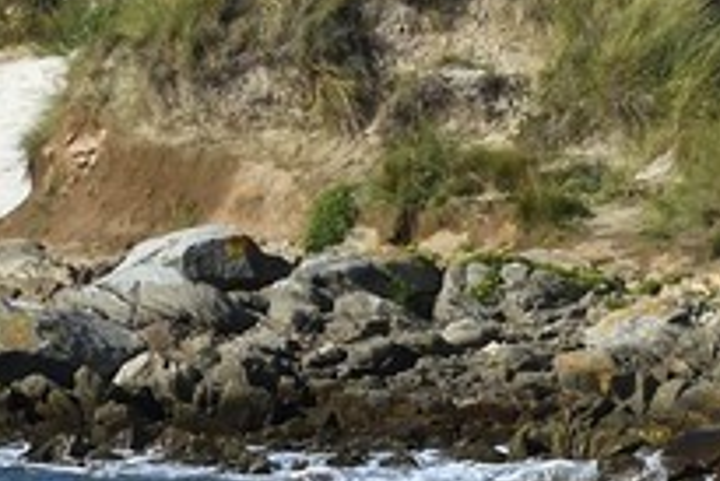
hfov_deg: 1.3
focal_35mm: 1558
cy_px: 470
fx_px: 31181
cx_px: 2286
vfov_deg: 0.9
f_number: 14
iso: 200
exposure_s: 1/250
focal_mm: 200
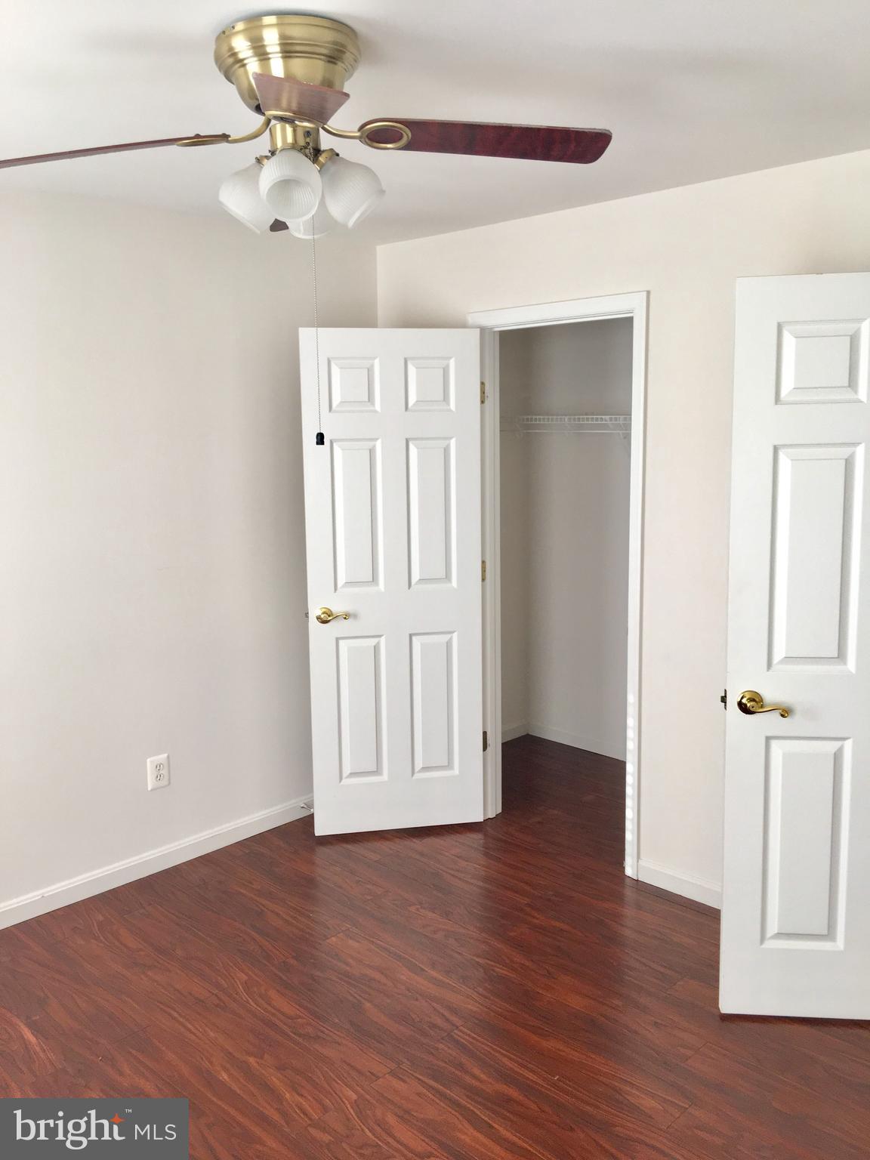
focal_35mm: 29
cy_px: 580
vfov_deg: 61.7
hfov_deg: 48.2
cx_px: 435
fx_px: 972
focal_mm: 4.15
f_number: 2.2
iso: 40
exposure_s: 1/100
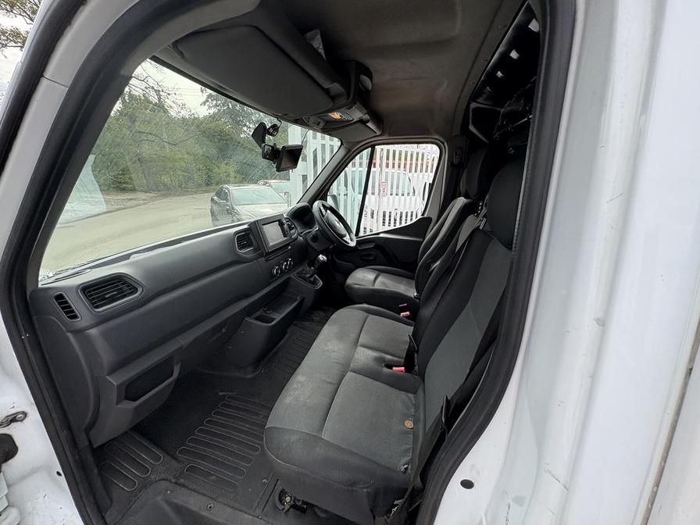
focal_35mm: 14
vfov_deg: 85.7
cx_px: 350
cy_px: 262
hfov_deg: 102.1
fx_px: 283
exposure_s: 1/298
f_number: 2.2
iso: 64
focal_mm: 2.22
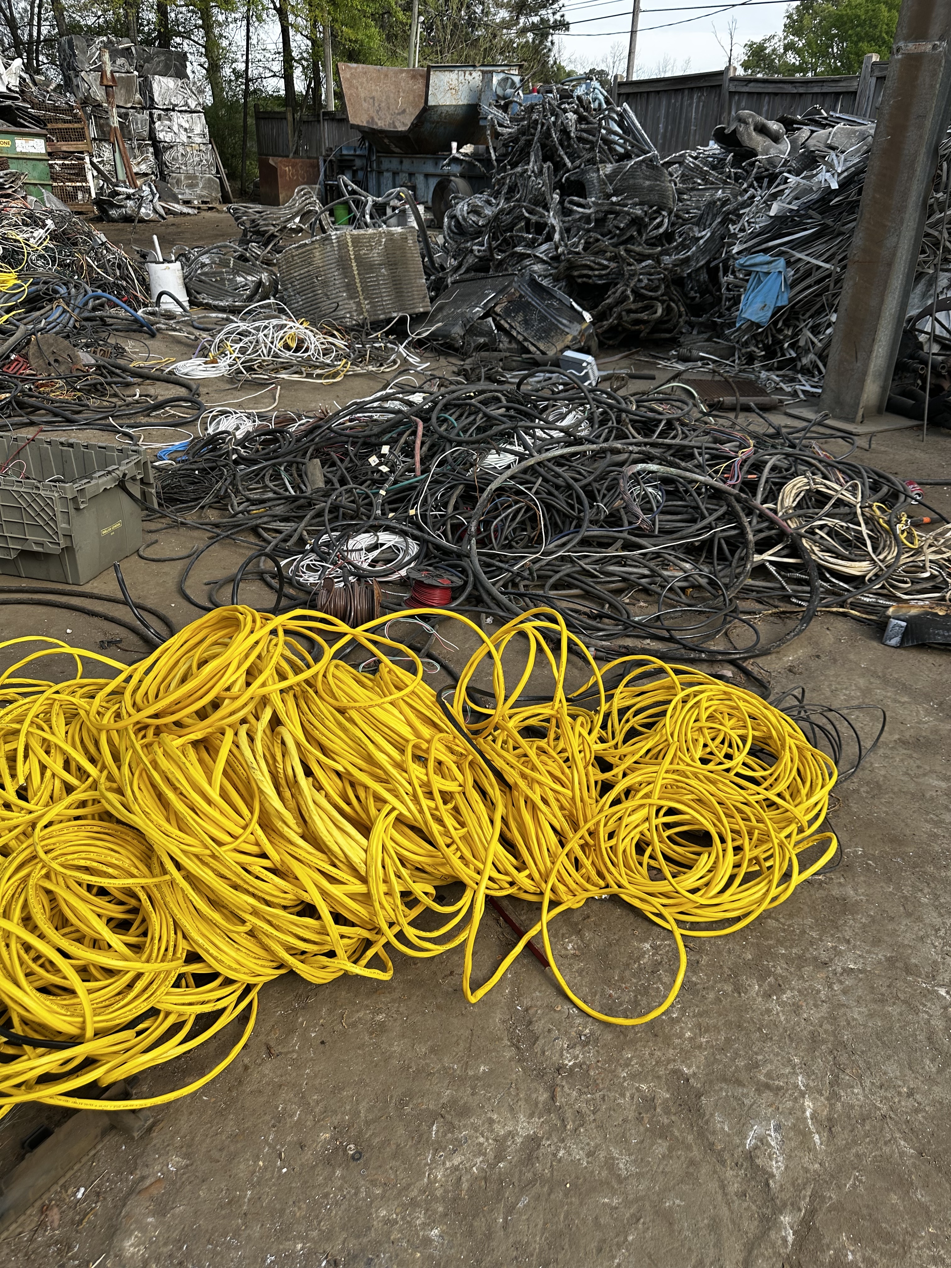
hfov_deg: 56.8
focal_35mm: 24
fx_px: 879
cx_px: 476
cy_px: 634
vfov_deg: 71.6
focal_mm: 6.86
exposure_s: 1/1751
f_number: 1.78
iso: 80
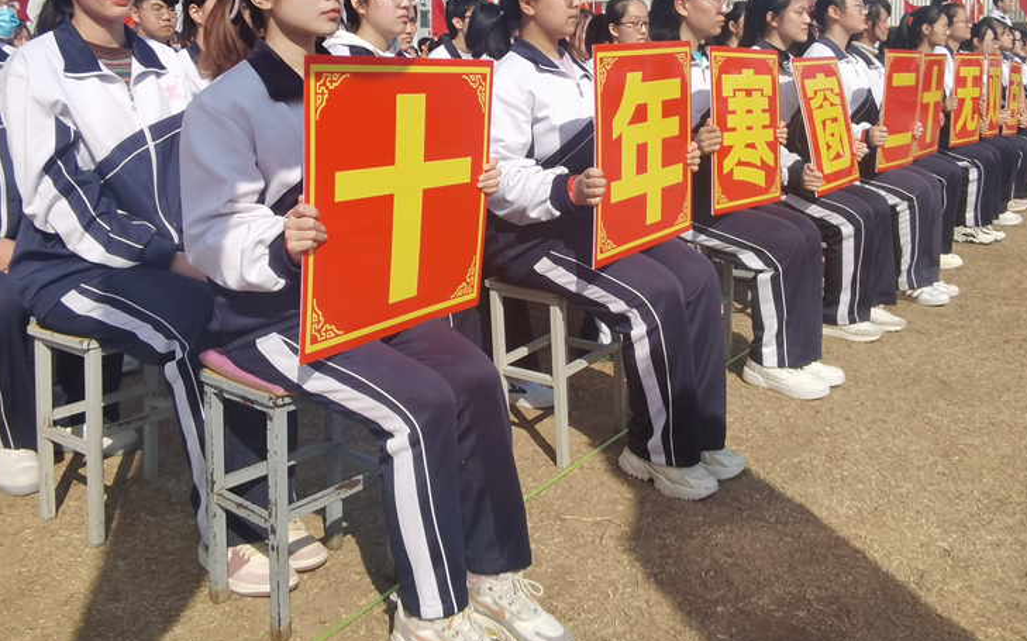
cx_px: 513
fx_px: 895
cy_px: 162
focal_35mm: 32
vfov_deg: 38.4
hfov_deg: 59.7
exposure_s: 1/1397
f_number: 2.2
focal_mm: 2.26
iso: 50
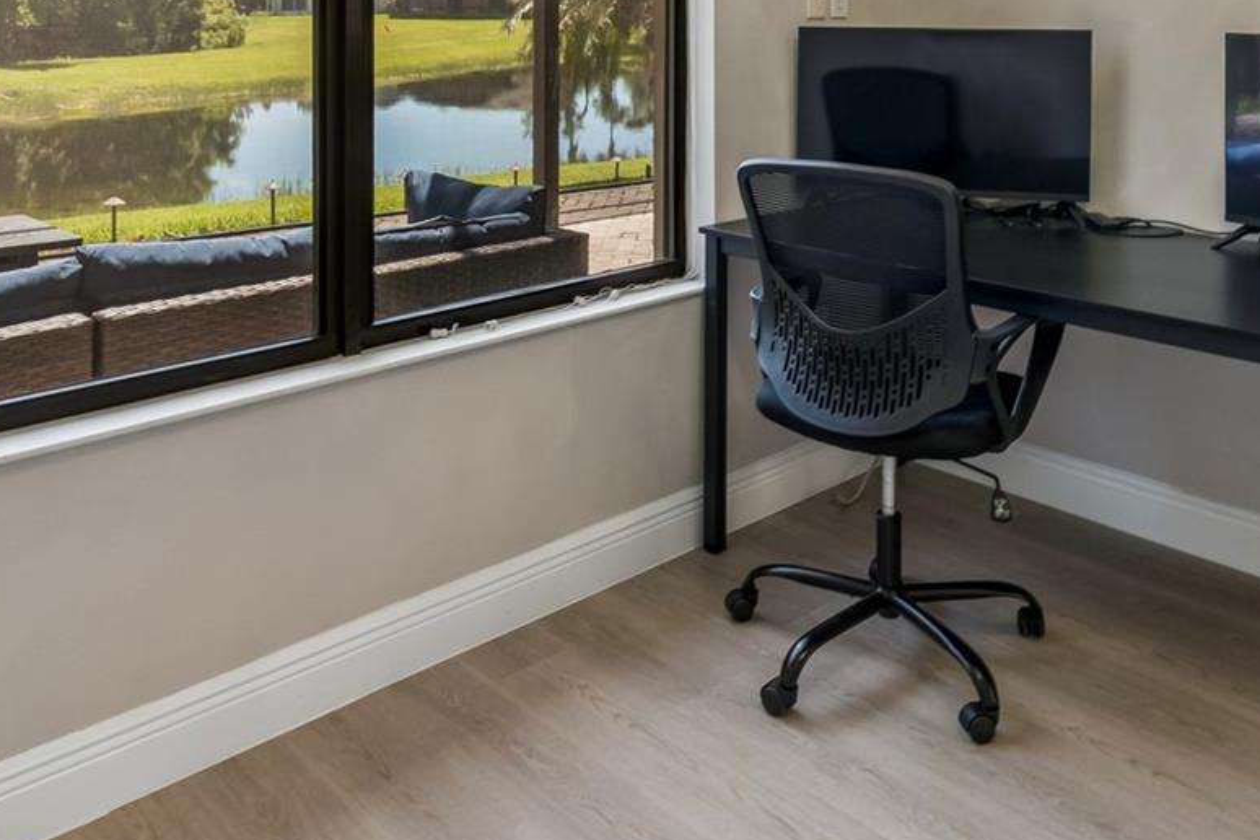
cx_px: 684
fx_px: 1085
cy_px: 26
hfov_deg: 60.2
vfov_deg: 38.3
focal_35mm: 31
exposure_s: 1/6
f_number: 7.1
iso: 100
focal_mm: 10
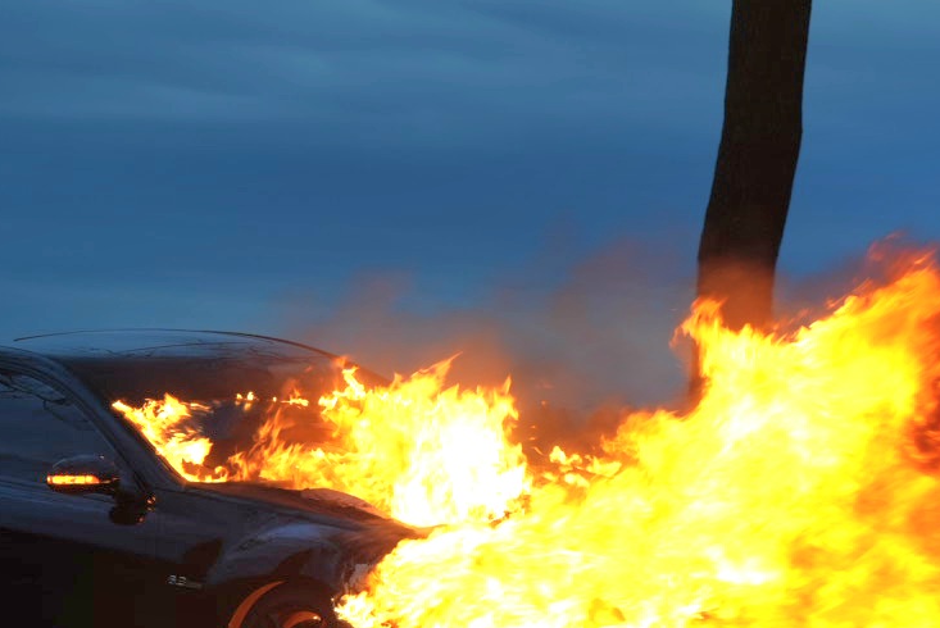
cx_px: 453
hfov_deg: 12.7
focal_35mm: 161
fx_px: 4207
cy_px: 579
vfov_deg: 8.5
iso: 250
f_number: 4
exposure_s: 1/80
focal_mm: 73
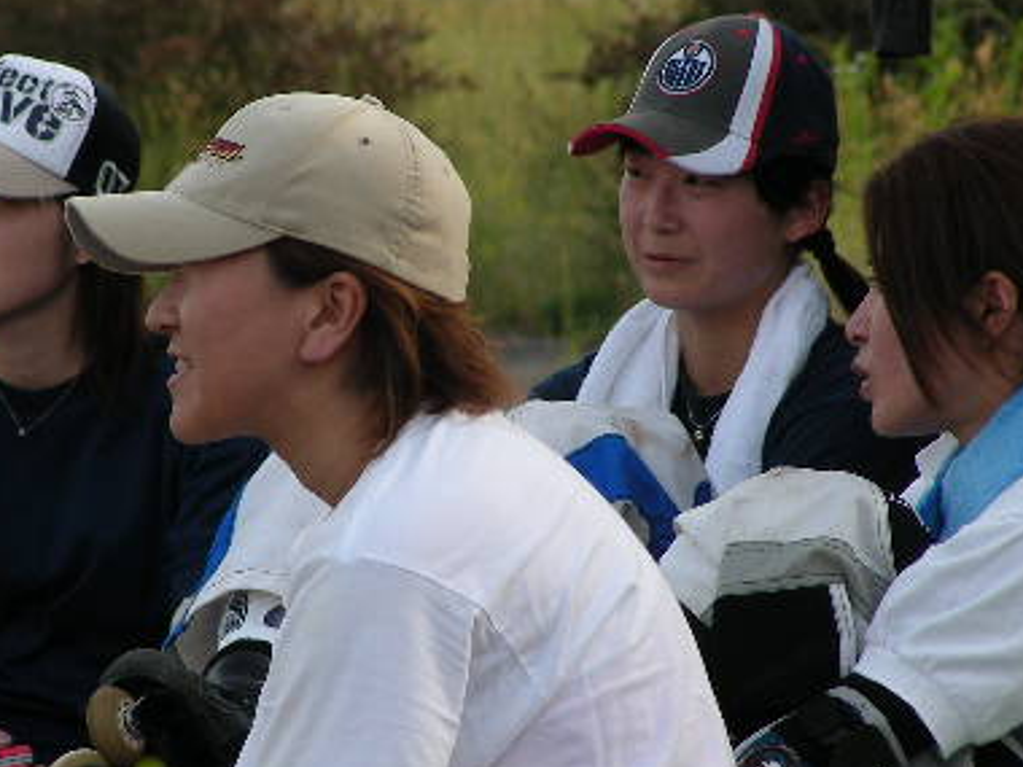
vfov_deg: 2.9
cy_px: 439
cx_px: 398
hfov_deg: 3.8
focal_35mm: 520
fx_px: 15367
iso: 50
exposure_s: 1/190
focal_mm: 51.6
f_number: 3.5
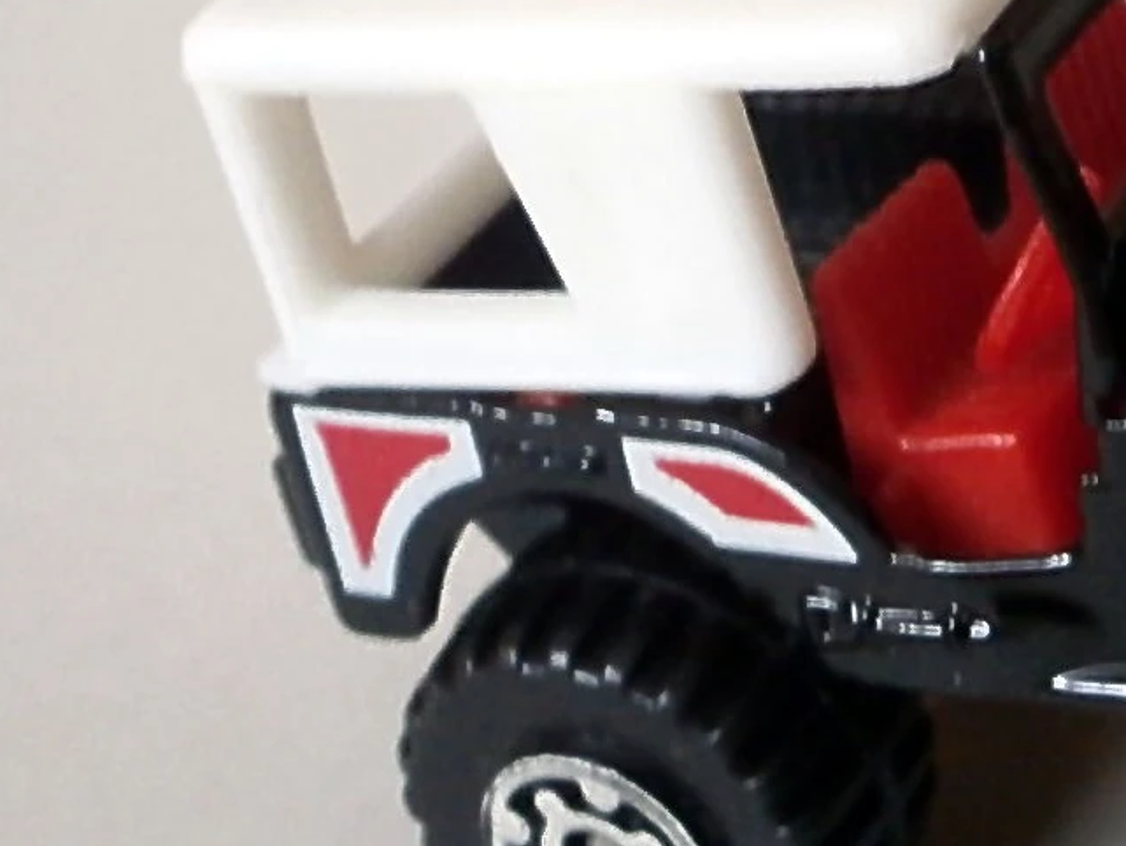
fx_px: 3547
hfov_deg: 17.5
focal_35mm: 109
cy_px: 422
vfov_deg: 13.6
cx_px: 1198
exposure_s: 1/20
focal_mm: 8.3
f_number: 3.4
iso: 400
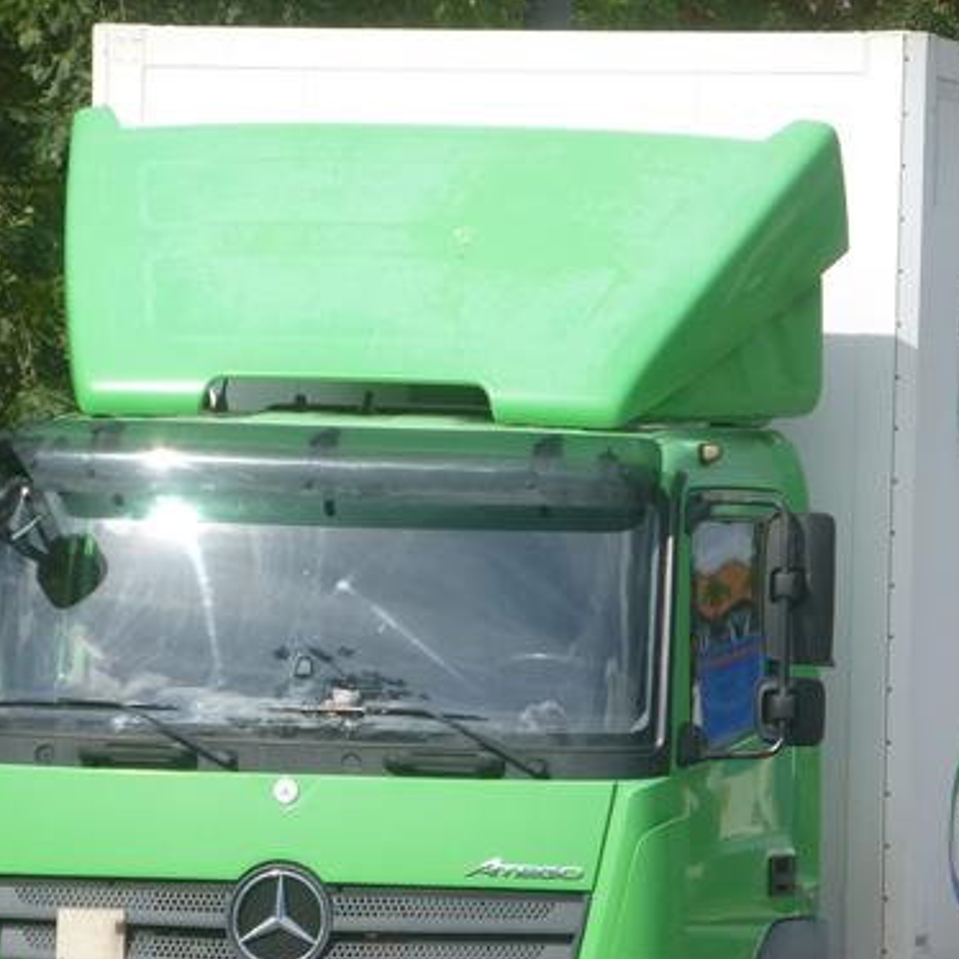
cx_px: 526
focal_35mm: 501
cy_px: 667
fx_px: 15703
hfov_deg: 3.5
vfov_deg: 3.5
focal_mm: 47.3
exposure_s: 1/500
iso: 100
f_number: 5.8
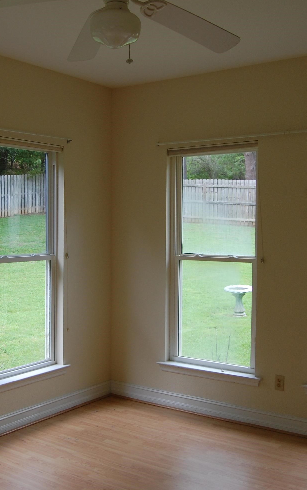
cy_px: 242
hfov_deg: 30.2
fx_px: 562
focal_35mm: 42
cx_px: 91
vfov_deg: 47.2
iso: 400
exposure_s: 1/100
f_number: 5
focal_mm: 18
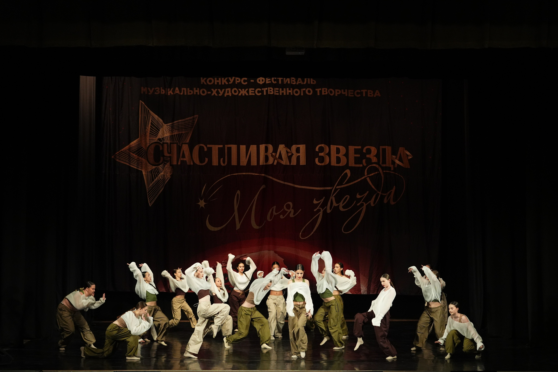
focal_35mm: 72
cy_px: 186
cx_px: 279
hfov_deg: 28.1
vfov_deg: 18.9
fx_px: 1116
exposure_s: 1/400
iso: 3200
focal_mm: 72
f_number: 2.8
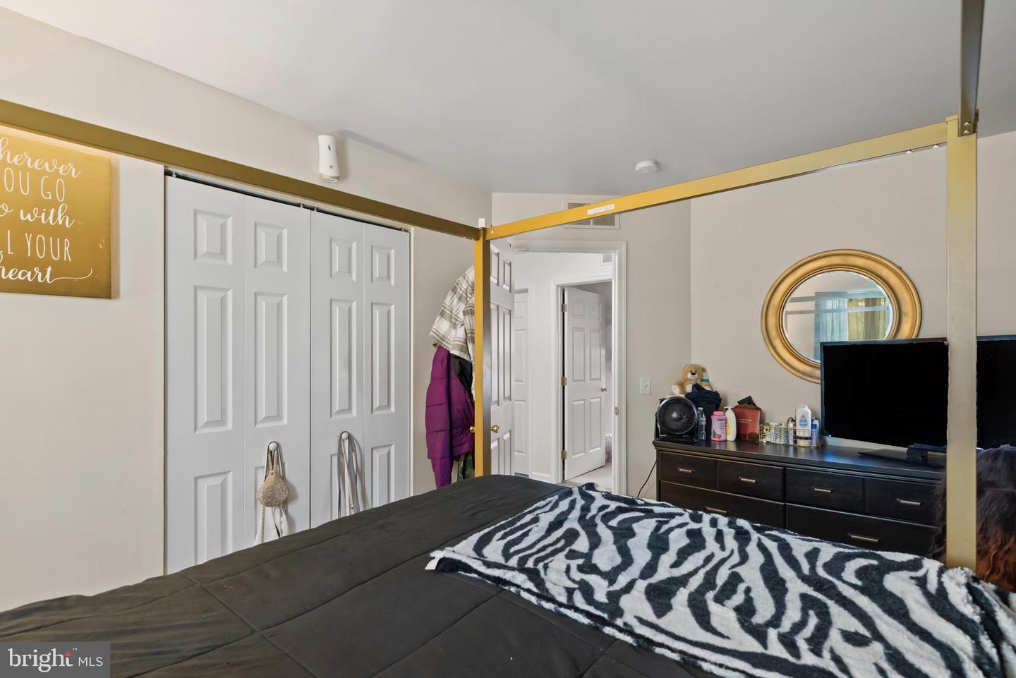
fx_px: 480
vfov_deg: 70.5
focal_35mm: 17
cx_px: 508
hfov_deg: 93.3
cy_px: 339
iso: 400
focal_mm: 17
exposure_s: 1.3
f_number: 6.3
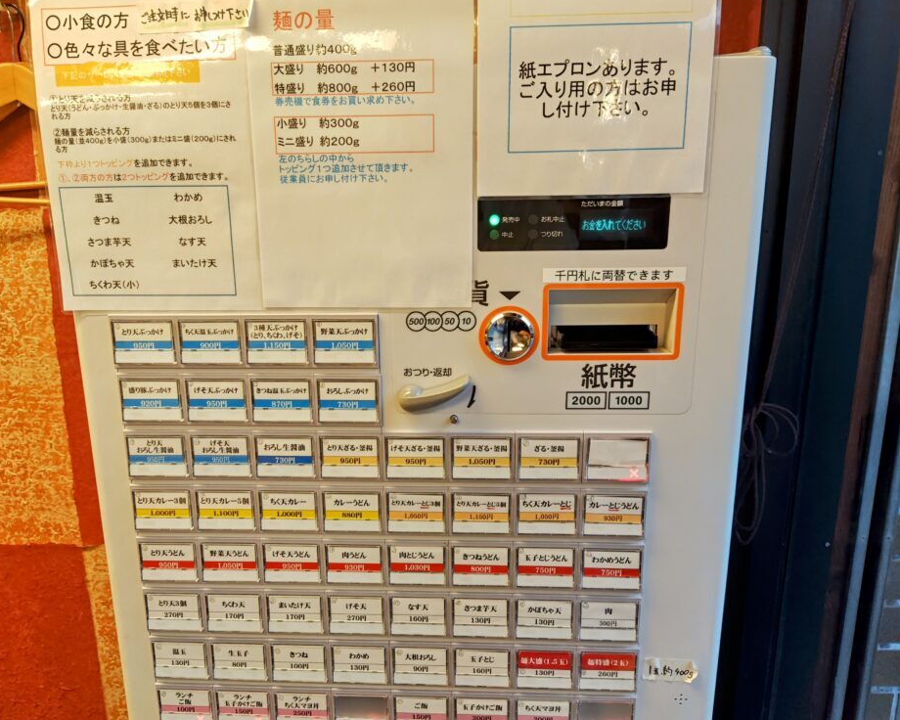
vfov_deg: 56.8
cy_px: 364
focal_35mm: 25
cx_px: 426
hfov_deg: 68.0
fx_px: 666
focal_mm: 5.56
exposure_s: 1/60
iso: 222
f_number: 1.9
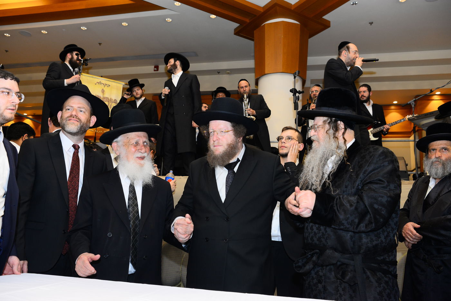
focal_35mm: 32
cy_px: 150
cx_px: 226
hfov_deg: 58.7
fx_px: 401
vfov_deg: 41.1
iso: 1000
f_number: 5
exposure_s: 1/160
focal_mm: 32
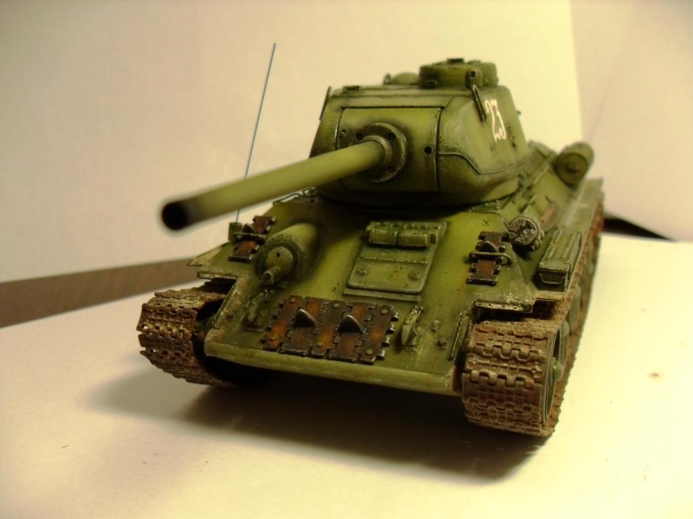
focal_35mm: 34
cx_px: 346
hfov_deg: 54.0
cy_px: 260
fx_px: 681
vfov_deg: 41.8
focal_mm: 6.3
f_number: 2.8
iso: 160
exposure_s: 1/60
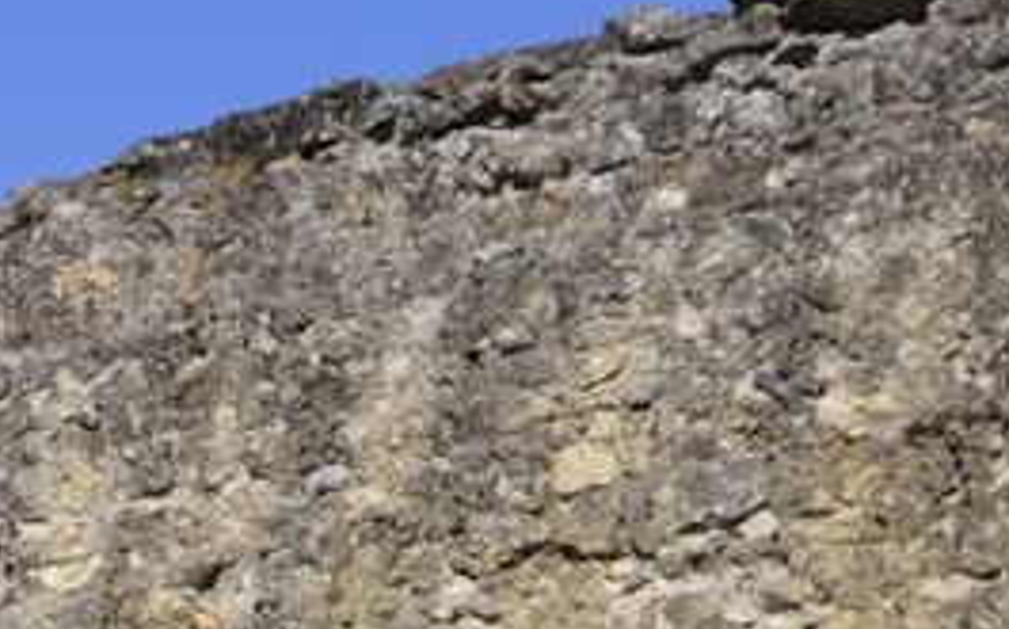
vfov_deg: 5.3
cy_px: 1940
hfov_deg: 8.6
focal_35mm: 234
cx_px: -796
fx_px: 6428
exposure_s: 1/160
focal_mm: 38
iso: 200
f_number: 16
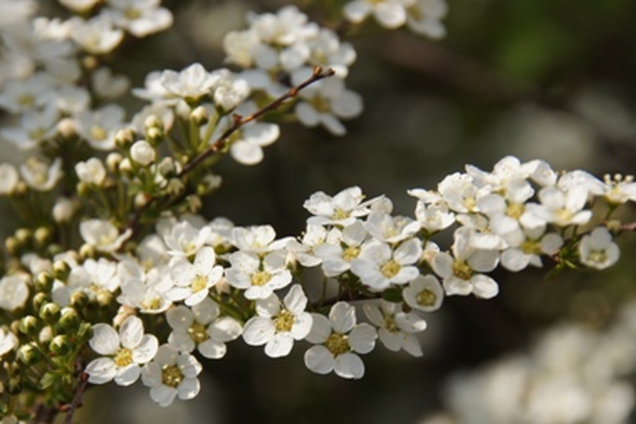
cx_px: 305
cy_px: 300
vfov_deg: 5.8
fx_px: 4188
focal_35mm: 237
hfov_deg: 8.7
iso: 100
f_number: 7.1
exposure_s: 1/320
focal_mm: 100
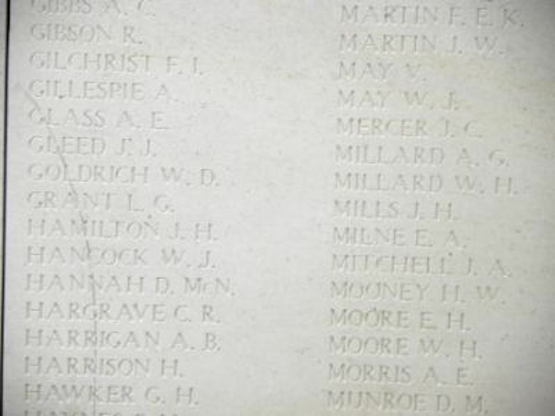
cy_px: 208
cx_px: 278
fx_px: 4666
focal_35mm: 291
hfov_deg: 6.8
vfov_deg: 5.1
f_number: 4.5
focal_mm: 51.8
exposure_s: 1/73
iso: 132
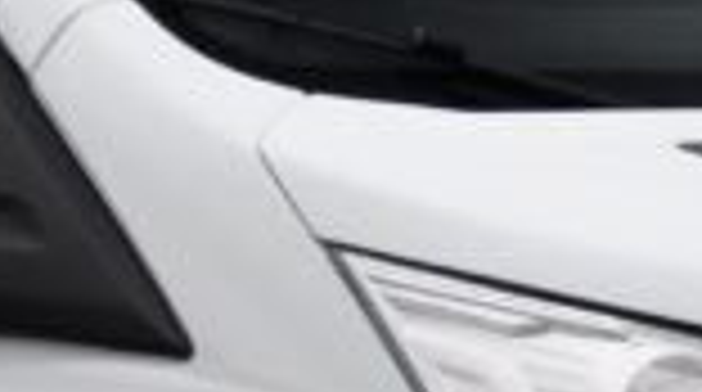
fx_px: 5759
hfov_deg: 6.9
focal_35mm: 310
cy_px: 153
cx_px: -135
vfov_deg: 3.9
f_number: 5.6
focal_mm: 30
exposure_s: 1/125
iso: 500
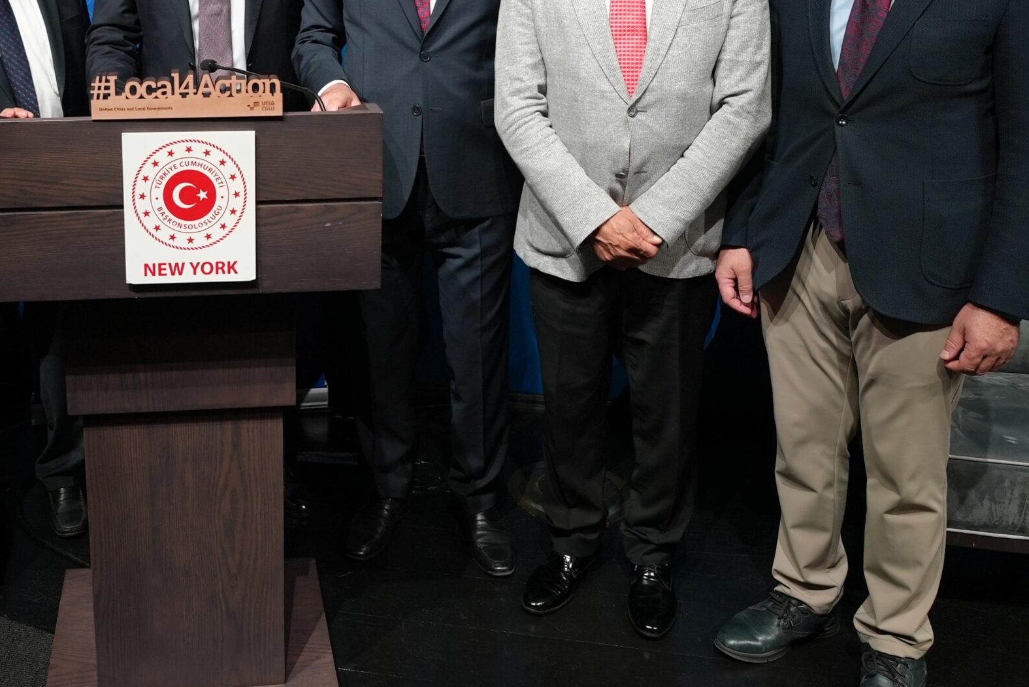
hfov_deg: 48.0
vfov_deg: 33.3
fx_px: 1115
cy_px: 145
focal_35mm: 39
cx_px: 280
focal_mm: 24
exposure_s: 1/160
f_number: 4
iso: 1000
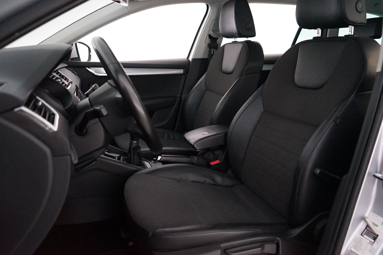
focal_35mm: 28
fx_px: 298
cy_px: 128
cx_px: 192
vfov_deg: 46.3
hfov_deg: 65.5
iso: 6400
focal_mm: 28
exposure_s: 1/100
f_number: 3.5
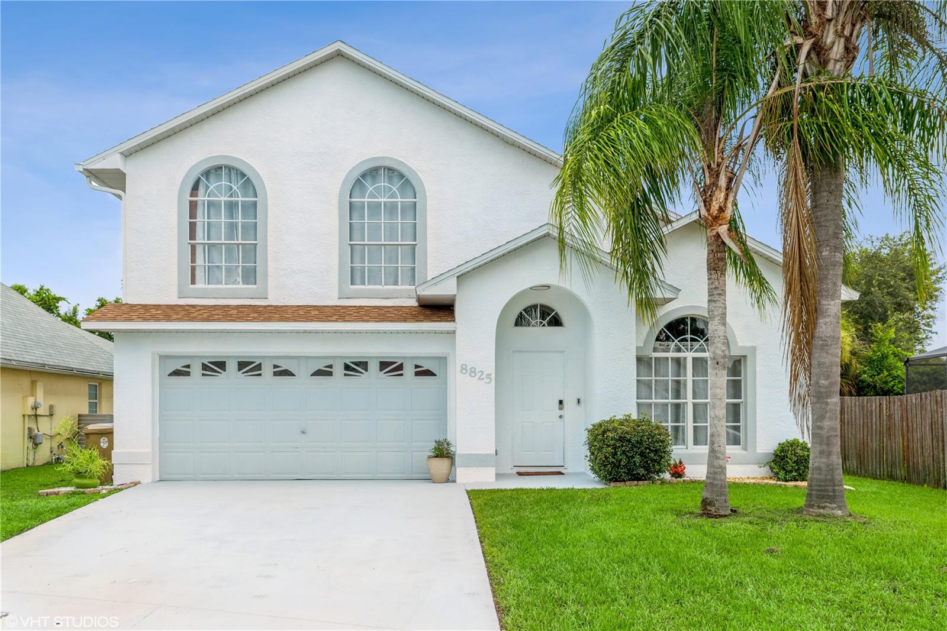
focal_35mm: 35
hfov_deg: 54.4
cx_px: 474
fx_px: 921
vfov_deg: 37.9
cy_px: 316
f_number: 8
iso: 200
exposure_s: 1/200
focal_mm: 35
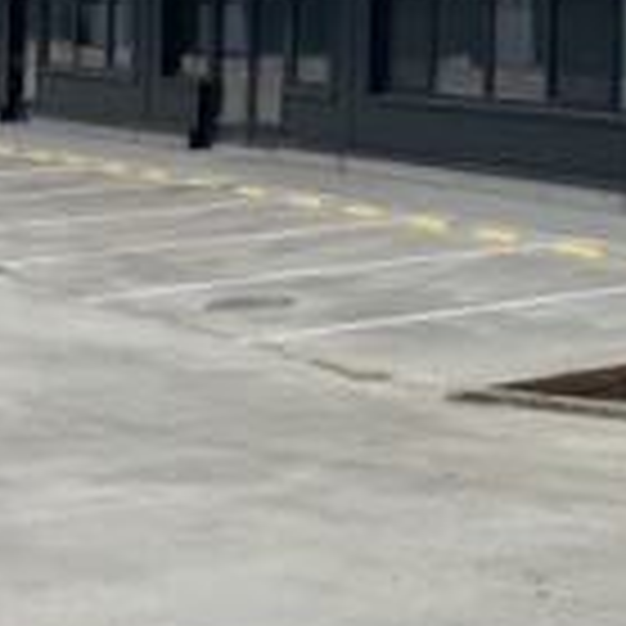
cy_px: -171
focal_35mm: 99
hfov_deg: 17.3
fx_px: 2026
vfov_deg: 16.7
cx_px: 590
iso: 25
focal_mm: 4.25
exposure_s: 1/1779
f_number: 1.8
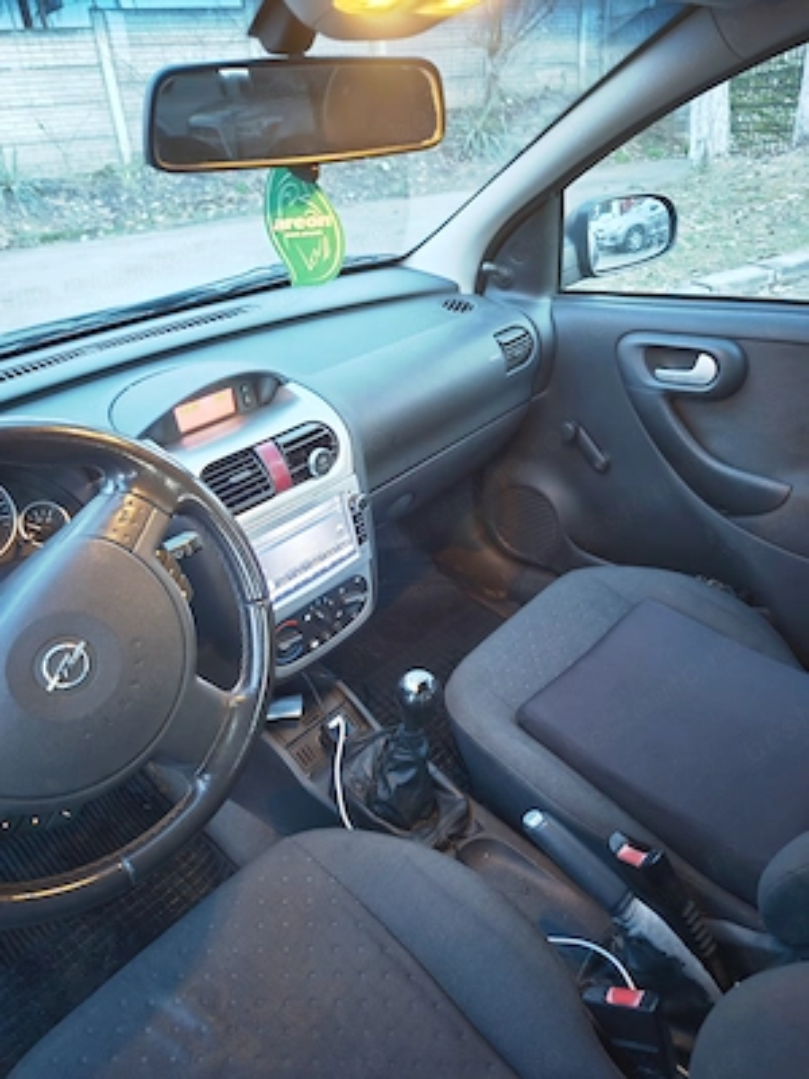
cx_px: 404
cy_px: 540
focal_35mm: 23
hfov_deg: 58.9
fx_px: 717
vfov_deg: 73.9
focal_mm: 8.72
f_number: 1.63
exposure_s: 1/20
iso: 6400
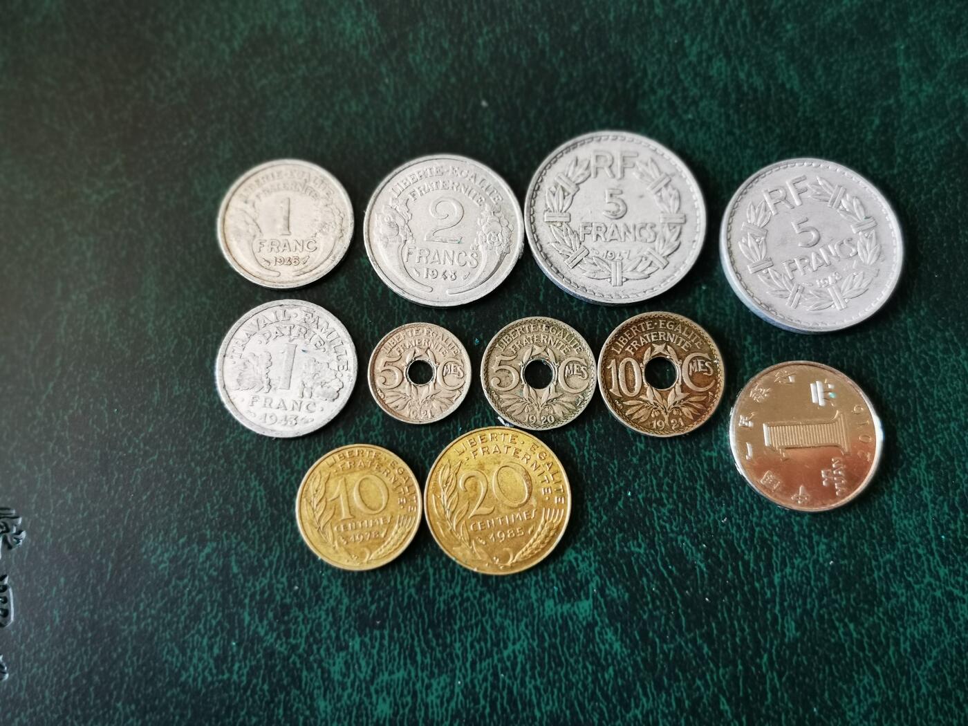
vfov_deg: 46.8
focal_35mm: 30
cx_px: 484
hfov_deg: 60.0
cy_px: 363
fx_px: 839
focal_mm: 5.56
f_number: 4
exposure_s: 1/50
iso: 160
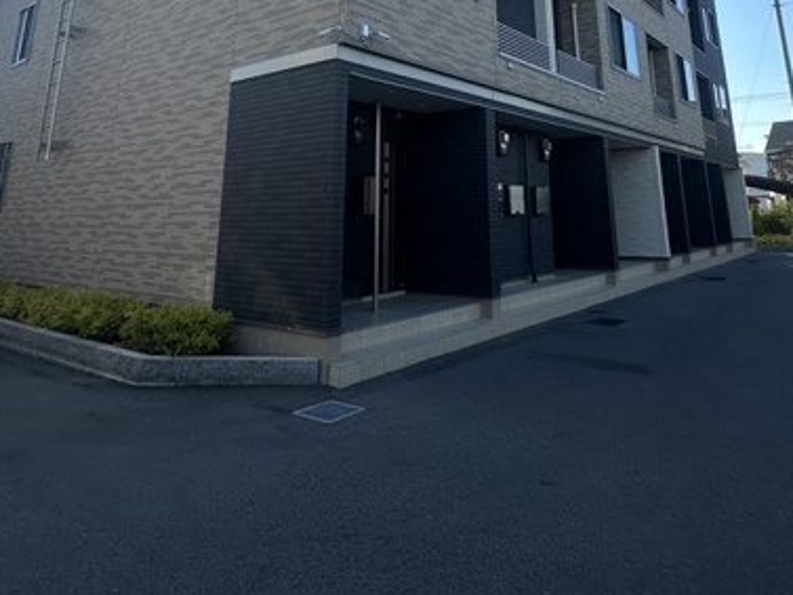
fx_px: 596
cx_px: 435
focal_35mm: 26
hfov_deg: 67.1
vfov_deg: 47.1
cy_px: 47
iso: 50
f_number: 2.2
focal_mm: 2.22
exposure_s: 1/1618
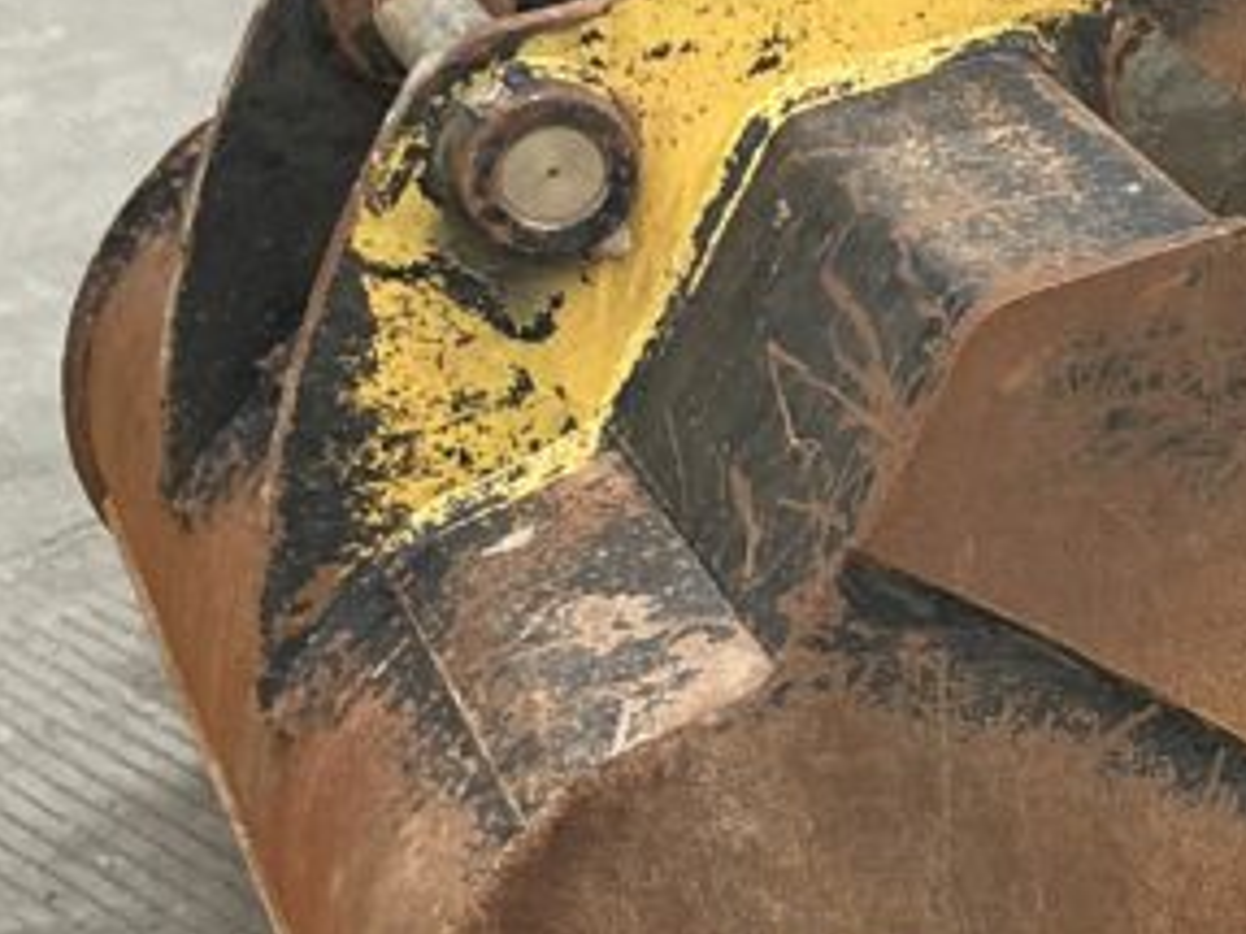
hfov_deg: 17.7
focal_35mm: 100
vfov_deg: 14.8
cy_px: 430
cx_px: 1828
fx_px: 3598
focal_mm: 3
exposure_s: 1/580
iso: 25
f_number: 1.8
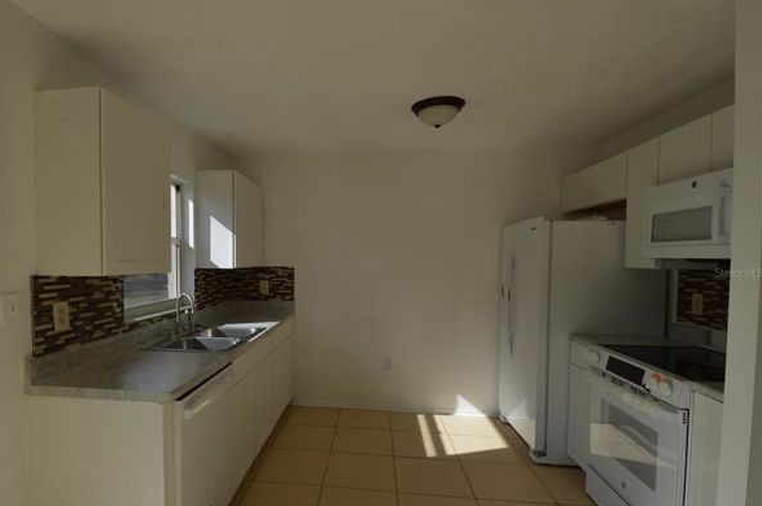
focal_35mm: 18
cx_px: 309
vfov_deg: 67.1
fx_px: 380
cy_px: 272
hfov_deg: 89.1
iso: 100
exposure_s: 1/250
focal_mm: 10
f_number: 8
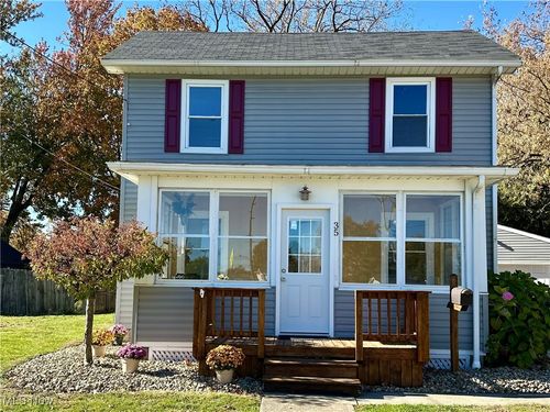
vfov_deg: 56.8
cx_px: 275
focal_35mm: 24
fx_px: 381
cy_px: 206
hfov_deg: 71.6
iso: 80
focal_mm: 6.86
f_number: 1.78
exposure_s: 1/1721
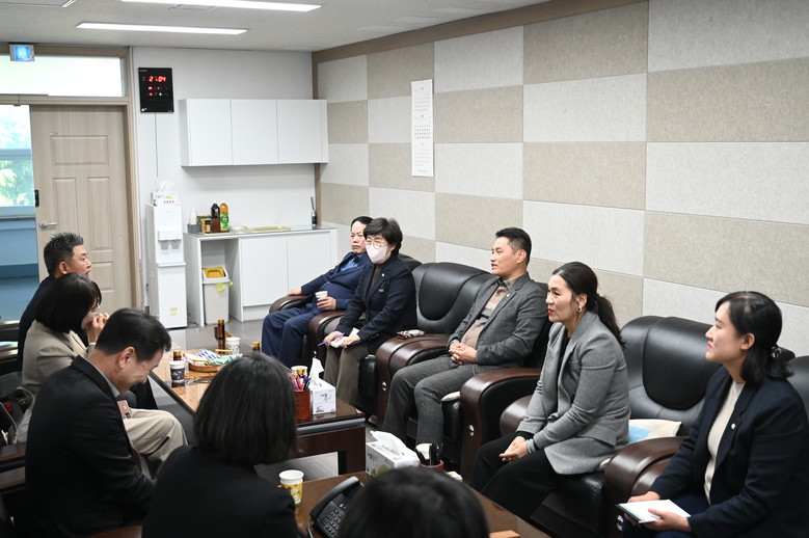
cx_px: 404
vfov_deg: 32.6
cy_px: 269
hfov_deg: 47.4
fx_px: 921
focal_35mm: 41
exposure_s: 1/500
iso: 6400
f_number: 4.5
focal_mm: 41
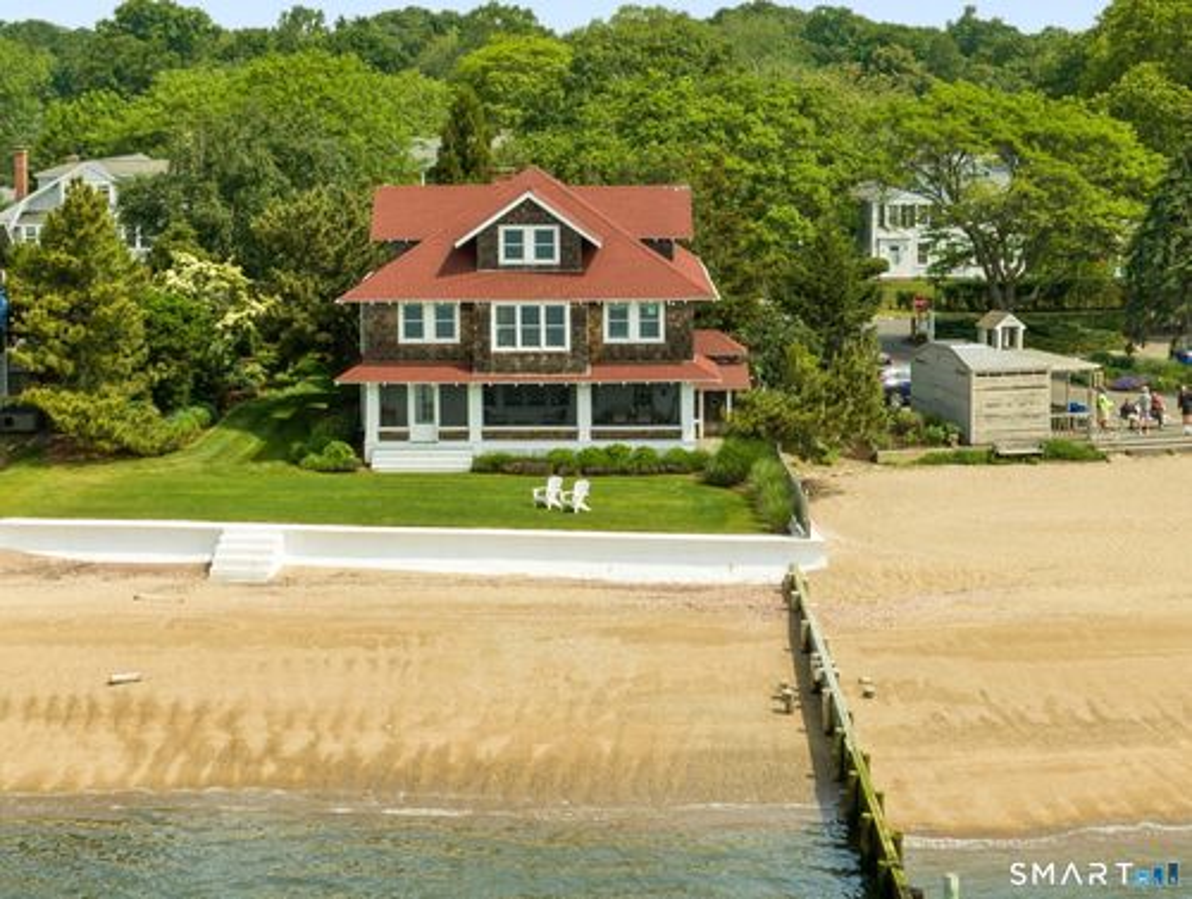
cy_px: 450
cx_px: 596
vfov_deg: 57.0
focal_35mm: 24
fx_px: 828
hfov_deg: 71.5
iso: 100
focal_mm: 12.29
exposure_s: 1/40
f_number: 5.6
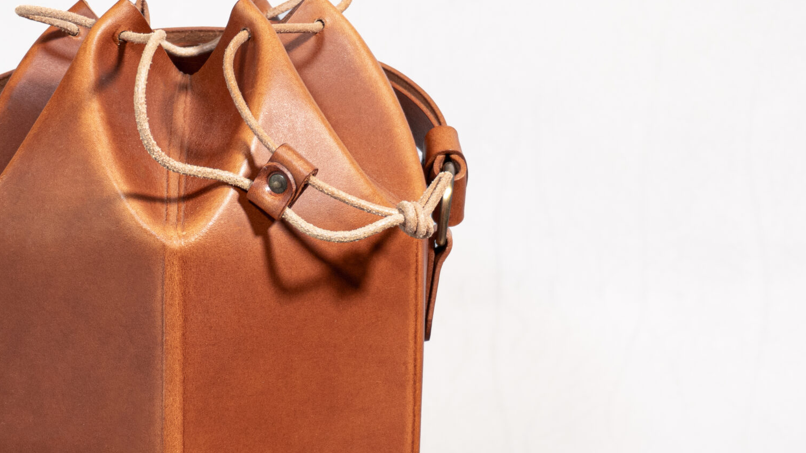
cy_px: 289
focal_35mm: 126
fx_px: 2691
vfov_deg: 9.6
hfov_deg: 16.9
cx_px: 200
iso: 400
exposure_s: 1/40
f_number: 5.6
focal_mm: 47
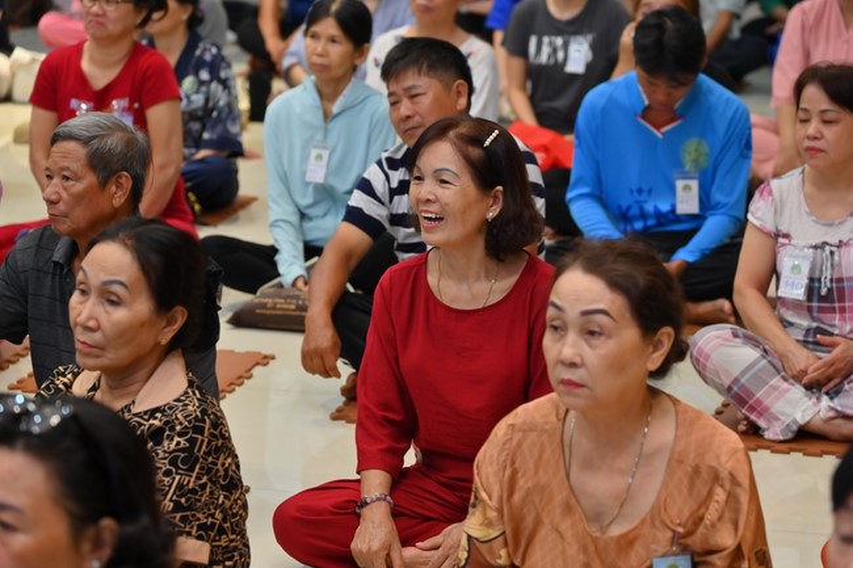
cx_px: 426
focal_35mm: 120
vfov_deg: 11.4
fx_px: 2842
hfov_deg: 17.1
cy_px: 284
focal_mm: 120
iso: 1250
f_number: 5
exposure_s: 1/100
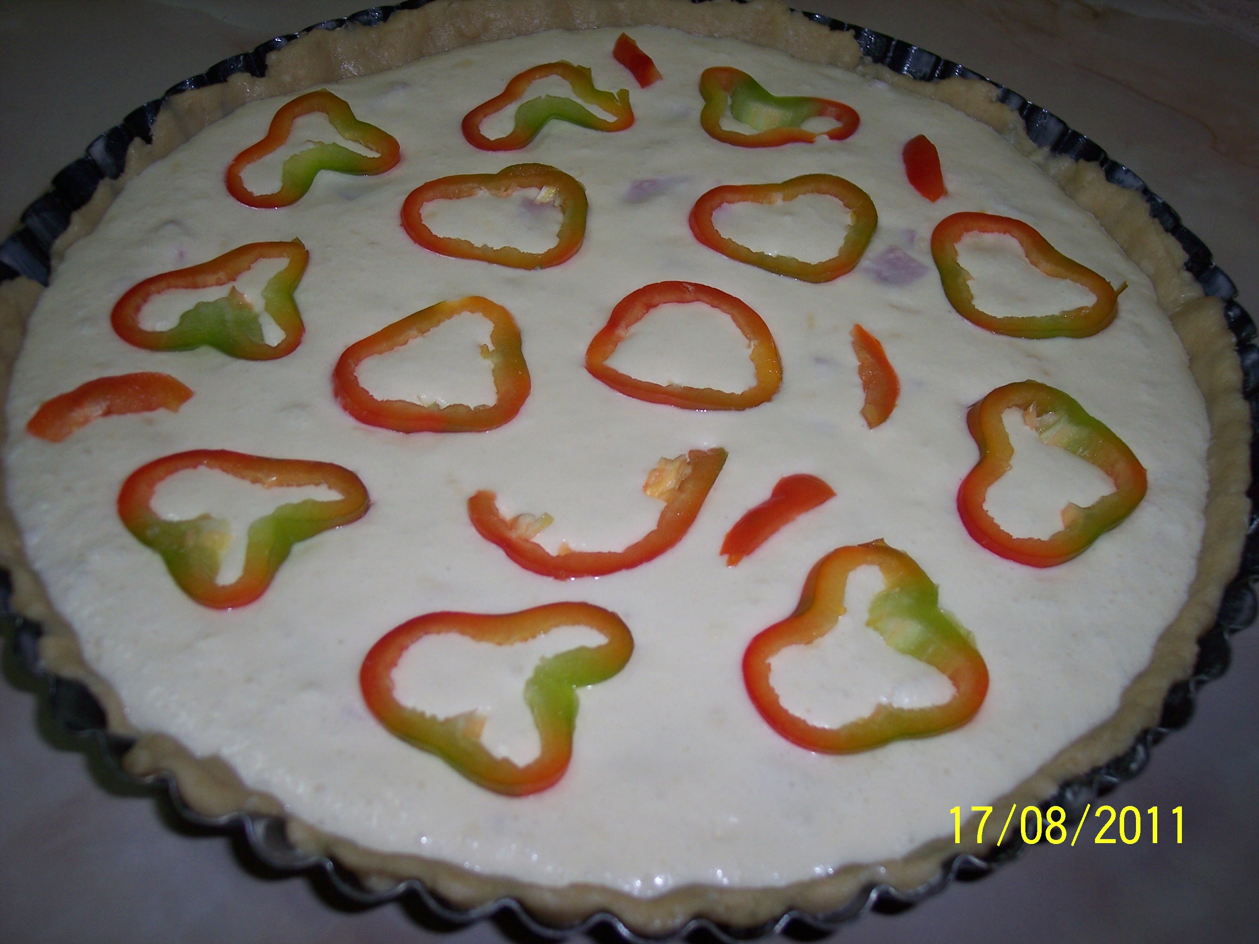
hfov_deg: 47.9
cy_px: 472
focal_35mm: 39
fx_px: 1418
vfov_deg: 36.8
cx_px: 630
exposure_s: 1/60
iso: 100
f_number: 2.8
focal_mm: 8
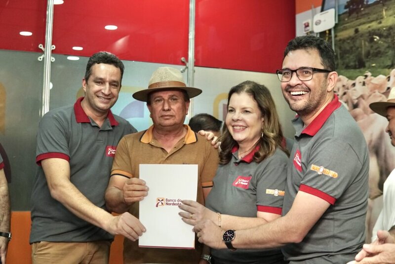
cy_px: 132
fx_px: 494
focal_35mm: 45
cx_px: 198
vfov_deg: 29.9
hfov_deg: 43.6
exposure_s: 1/200
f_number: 2.8
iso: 2000
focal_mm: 30
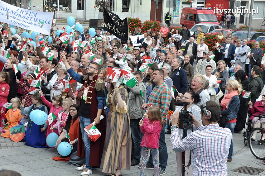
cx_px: 132
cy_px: 88
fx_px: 684
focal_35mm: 93
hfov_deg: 21.9
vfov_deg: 14.7
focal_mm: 62
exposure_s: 1/2000
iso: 1250
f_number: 9
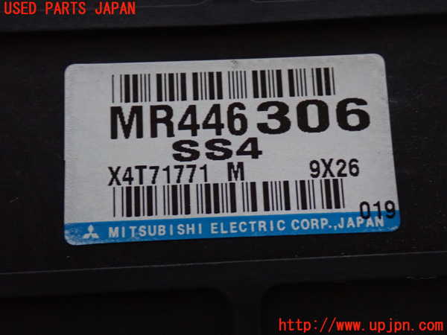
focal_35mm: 67
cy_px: 168
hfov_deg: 29.0
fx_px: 865
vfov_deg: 21.9
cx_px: 224
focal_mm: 11.88
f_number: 3.8
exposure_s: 1/15
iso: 1250
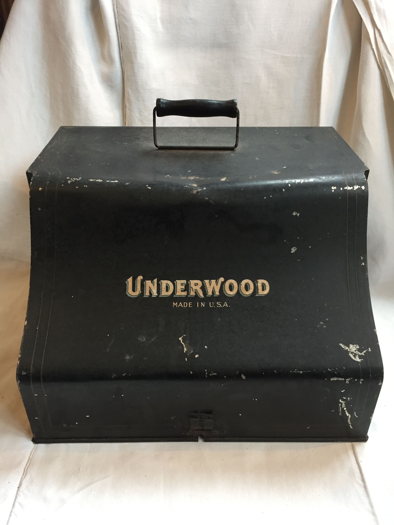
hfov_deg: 48.2
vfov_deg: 61.7
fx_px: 440
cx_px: 197
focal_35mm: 29
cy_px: 262
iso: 160
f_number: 2.2
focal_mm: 4.15
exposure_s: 1/33
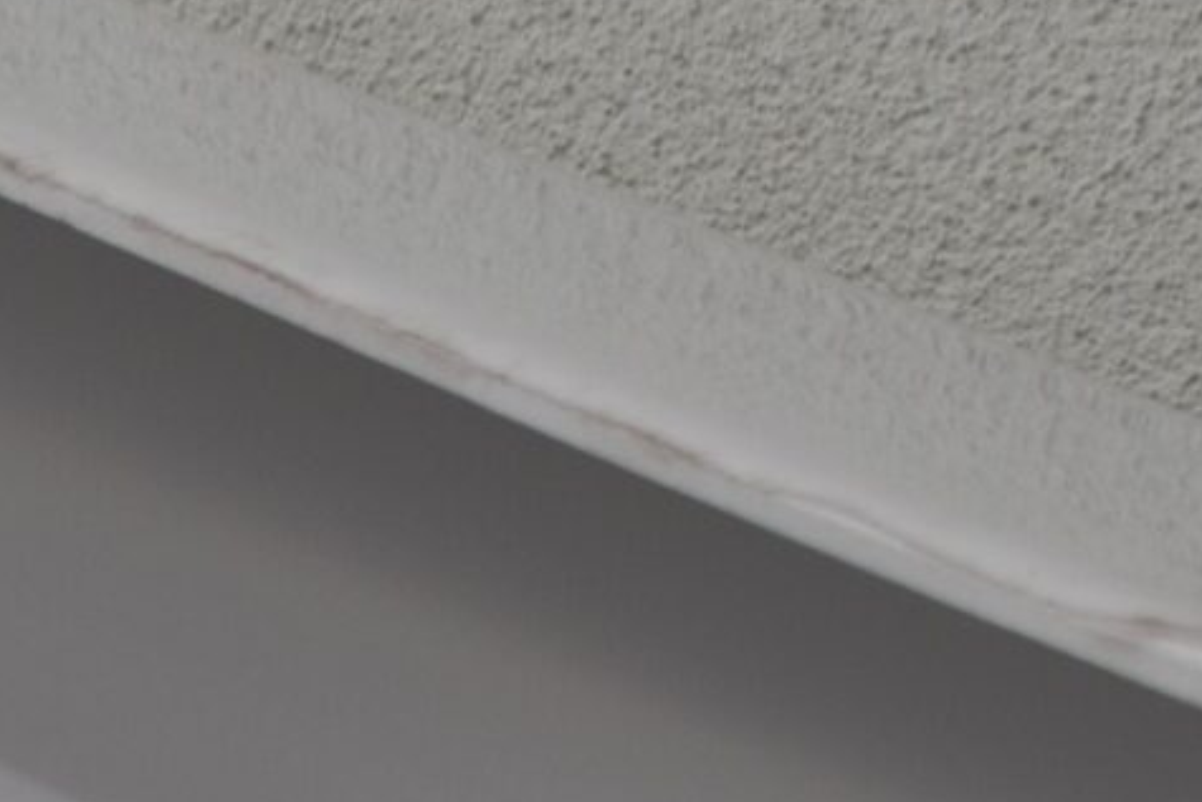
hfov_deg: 7.4
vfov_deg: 4.9
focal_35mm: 275
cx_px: -329
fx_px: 9184
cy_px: 1922
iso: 220
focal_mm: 34
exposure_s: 1/125
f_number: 5.6
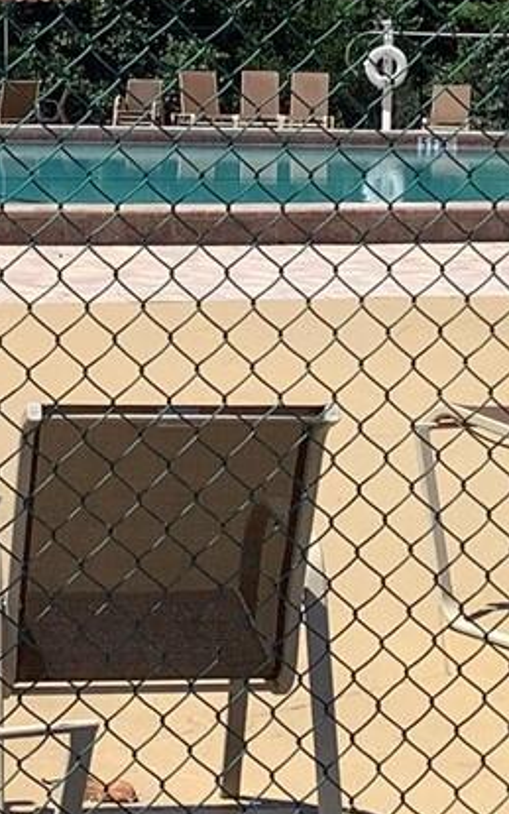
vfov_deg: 16.3
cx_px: 134
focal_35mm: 127
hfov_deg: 10.3
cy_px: 112
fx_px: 2817
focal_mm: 3.3
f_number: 2.4
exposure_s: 1/1894
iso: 25
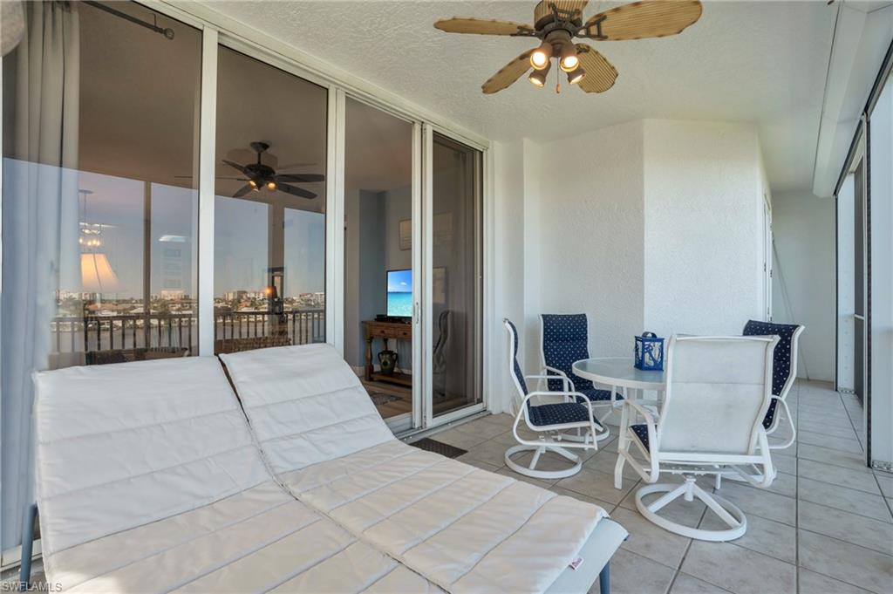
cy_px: 297
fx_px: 397
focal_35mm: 16
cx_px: 446
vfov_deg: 73.7
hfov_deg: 96.8
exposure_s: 1/40
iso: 200
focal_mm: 16
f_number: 9
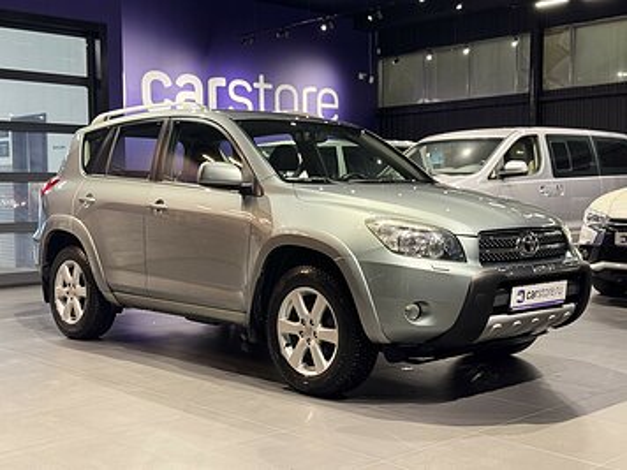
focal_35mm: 48
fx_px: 869
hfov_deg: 39.7
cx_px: 314
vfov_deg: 30.3
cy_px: 235
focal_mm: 6.76
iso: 160
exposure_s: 1/50
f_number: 1.78
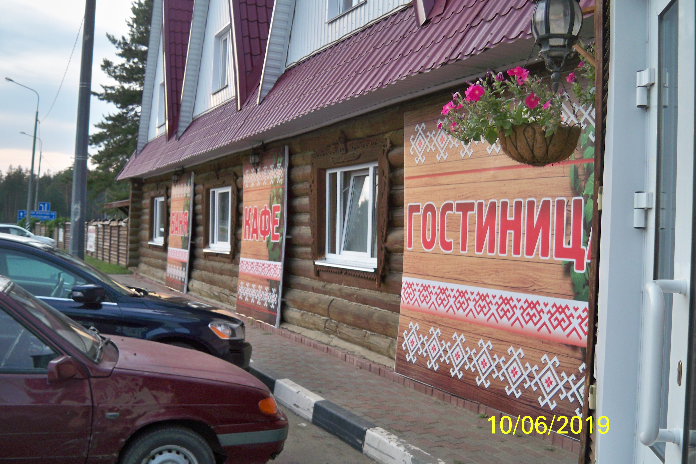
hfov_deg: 51.9
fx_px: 715
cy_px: 232
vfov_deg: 35.9
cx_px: 348
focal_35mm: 37
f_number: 3.1
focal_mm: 7.9
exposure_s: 1/200
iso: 100
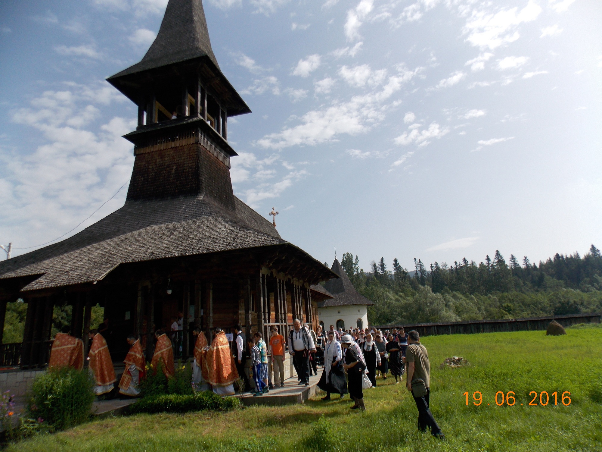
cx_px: 301
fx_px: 400
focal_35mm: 23
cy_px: 226
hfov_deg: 73.9
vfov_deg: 58.9
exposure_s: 1/160
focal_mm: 4
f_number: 9.9
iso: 80
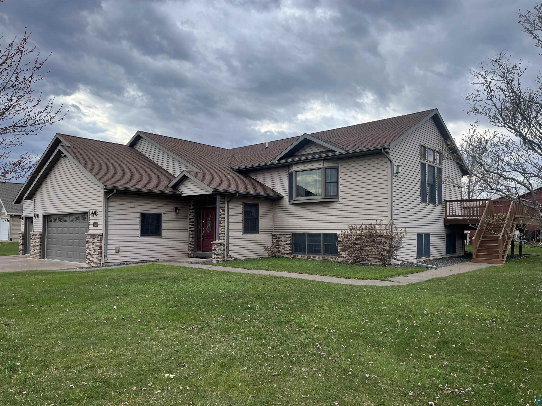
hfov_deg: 67.3
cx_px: 271
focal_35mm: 26
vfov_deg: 53.1
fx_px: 407
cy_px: 203
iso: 50
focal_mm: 5.1
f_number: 1.6
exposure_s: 1/1066
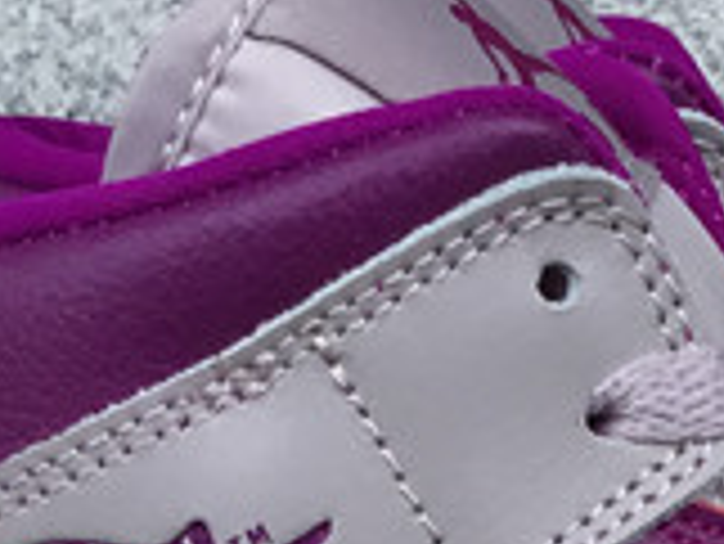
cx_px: 895
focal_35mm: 173
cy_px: 1293
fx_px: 3621
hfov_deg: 11.2
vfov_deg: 8.0
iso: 25
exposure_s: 1/460
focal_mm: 3.3
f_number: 2.4
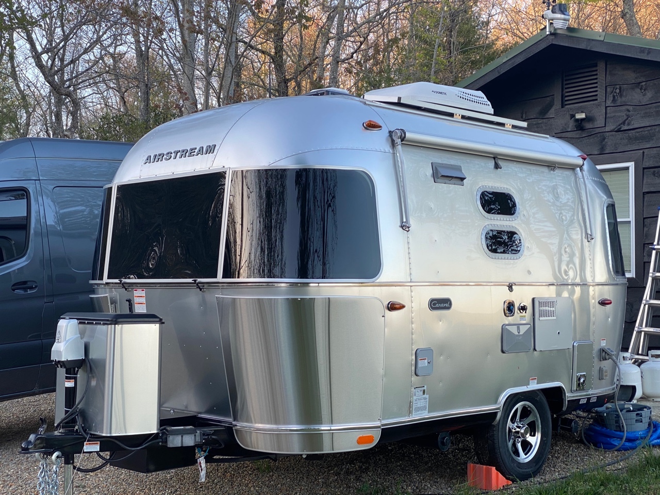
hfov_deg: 36.8
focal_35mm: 52
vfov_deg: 28.0
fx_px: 991
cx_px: 330
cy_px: 248
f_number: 2
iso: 25
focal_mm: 6
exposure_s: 1/122
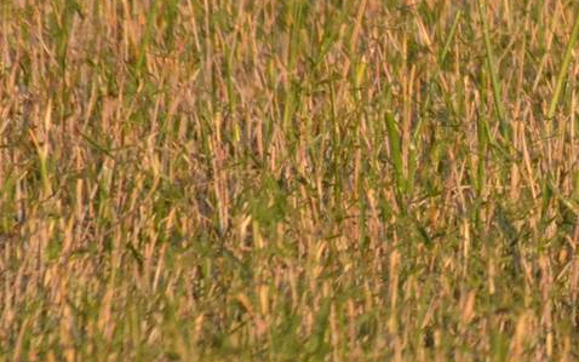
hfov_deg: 0.8
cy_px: -264
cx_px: 640
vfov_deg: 0.5
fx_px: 40279
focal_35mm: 2552
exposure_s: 1/2000
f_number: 11
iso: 2500
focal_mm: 500
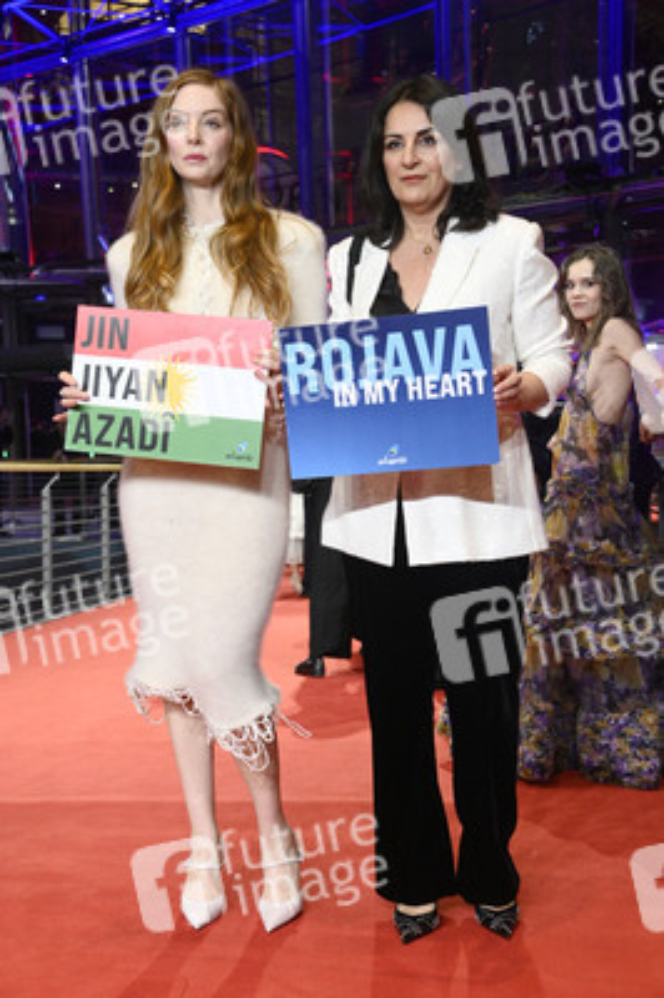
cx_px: 332
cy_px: 499
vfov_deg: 36.3
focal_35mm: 55
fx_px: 1524
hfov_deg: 24.6
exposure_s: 1/200
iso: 5000
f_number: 5.6
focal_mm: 55
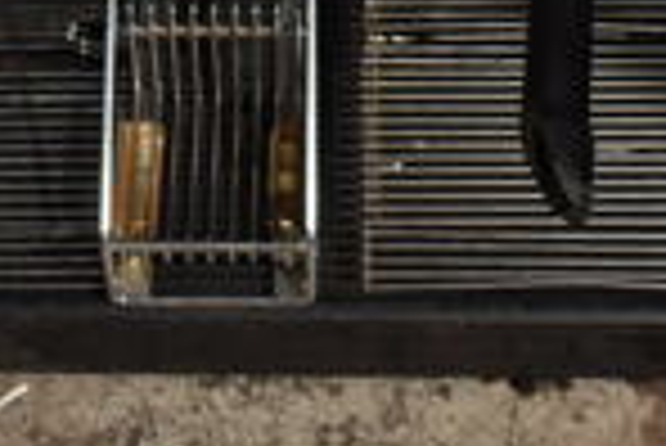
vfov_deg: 11.3
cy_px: -410
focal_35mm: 111
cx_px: 320
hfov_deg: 18.4
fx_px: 2055
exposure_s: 1/30
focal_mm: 18
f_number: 3.5
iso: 900
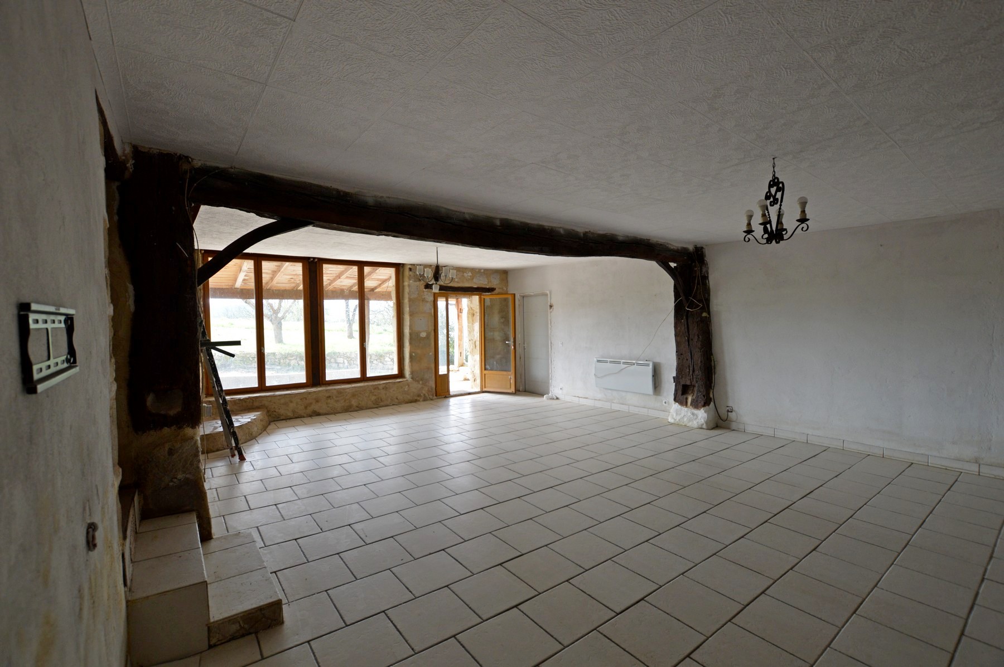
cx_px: 502
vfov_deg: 77.2
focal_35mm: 15
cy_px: 334
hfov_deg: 100.4
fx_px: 418
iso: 400
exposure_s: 1/100
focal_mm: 10
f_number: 5
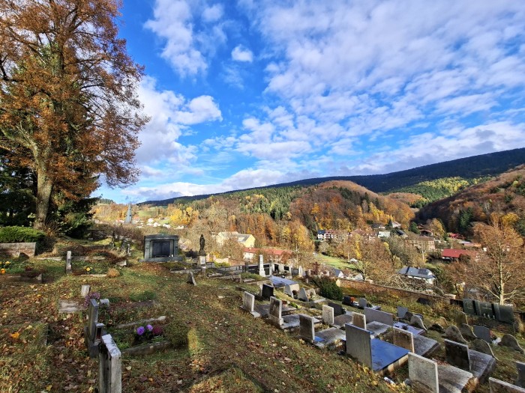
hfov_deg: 106.2
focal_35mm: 13
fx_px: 197
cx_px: 262
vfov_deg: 89.9
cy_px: 196
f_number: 2.2
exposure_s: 1/578
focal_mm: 1.74
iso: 40
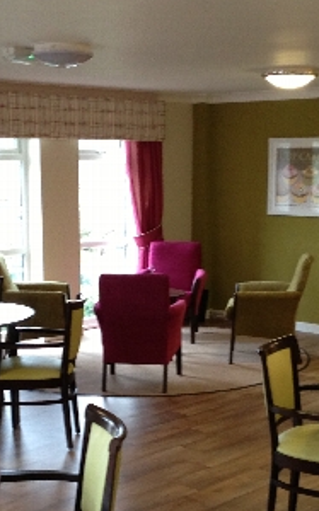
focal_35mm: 70
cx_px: 160
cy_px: 334
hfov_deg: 18.6
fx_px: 976
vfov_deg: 29.2
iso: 160
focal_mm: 4.13
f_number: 2.4
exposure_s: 1/20
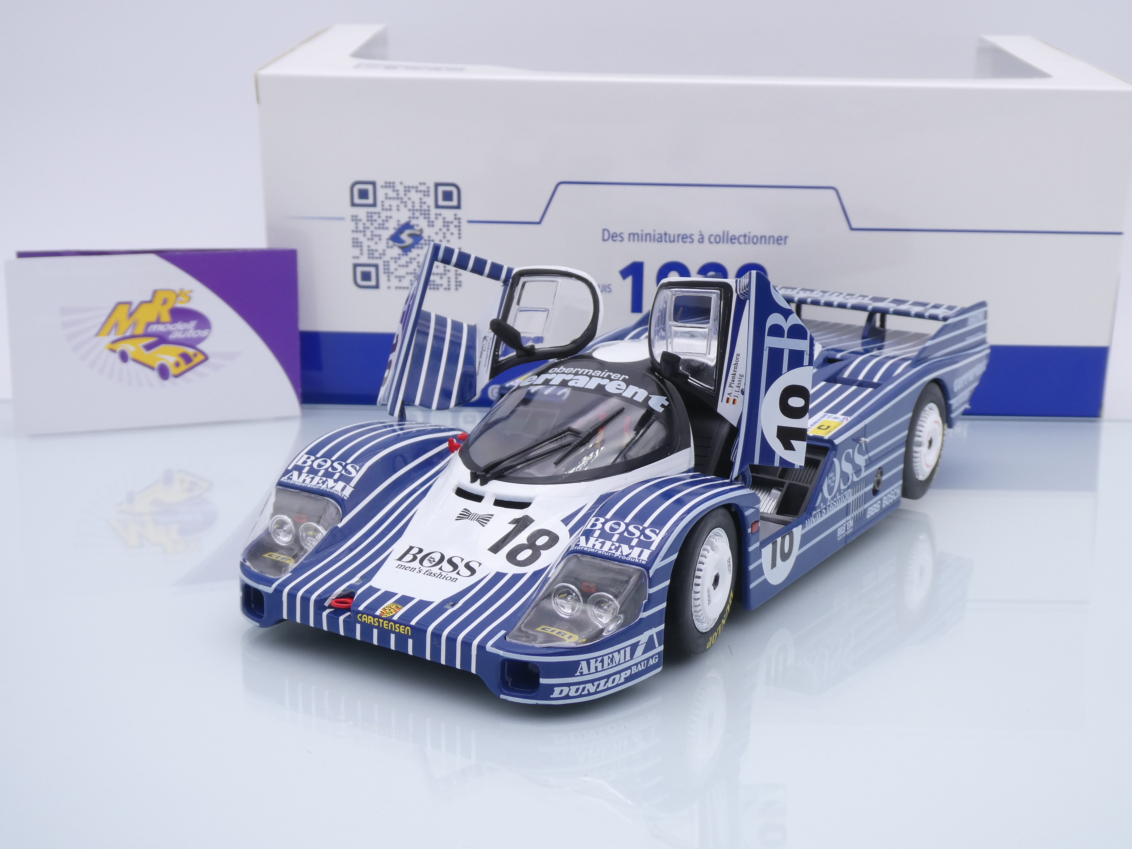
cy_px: 424
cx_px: 566
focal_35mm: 47
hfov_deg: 40.4
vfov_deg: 30.9
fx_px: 1537
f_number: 4
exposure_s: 1/250
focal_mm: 8.4
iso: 80
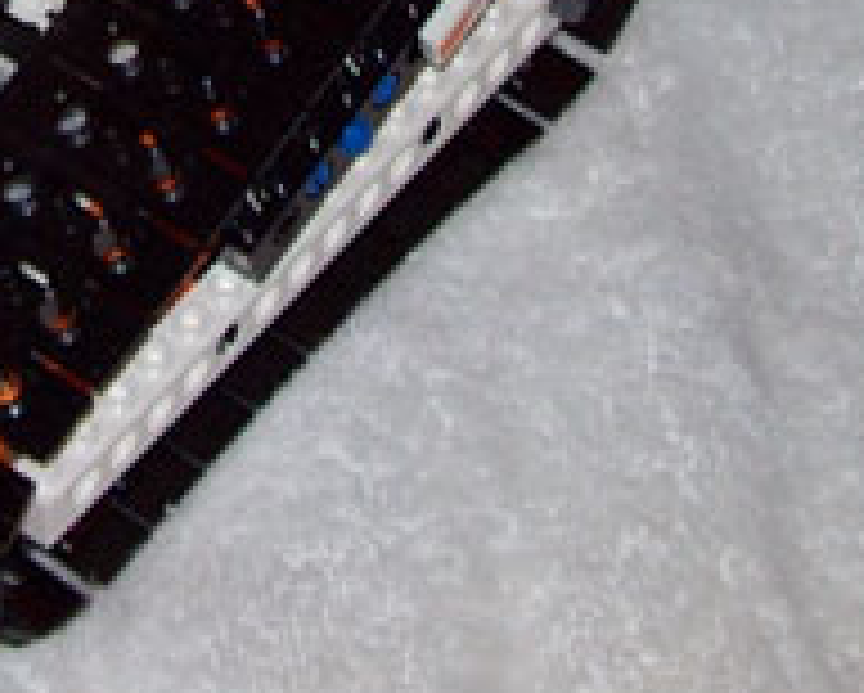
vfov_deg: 8.2
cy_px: -448
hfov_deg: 10.4
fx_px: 4684
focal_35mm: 183
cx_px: -148
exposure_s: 1/73.6
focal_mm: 7.6
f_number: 3
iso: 80
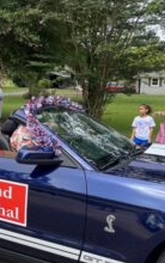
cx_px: -36
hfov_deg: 23.5
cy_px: 122
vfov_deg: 40.2
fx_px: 359
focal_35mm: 50
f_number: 1.6
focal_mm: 5.1
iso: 50
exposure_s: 1/913
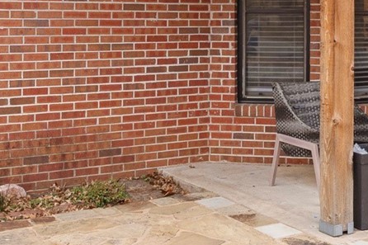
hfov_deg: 27.1
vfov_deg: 18.4
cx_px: 299
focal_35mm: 73
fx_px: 746
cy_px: 25
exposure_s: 1/60
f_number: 8
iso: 160
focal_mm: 16
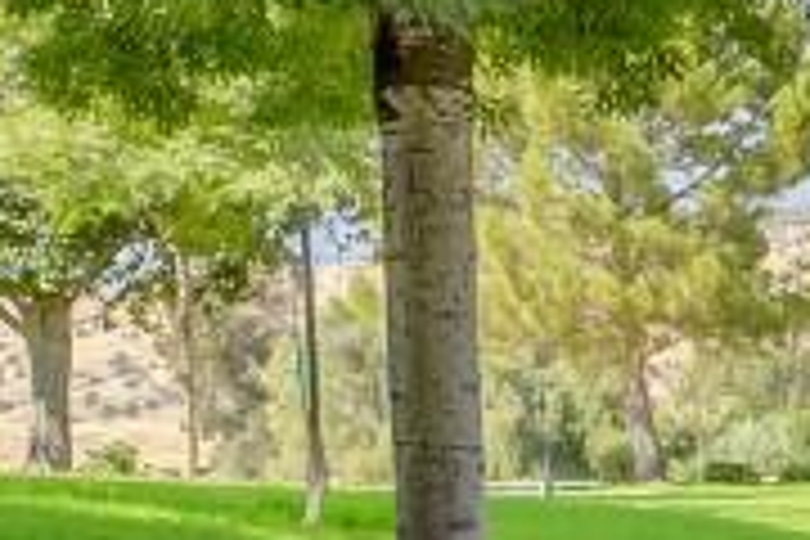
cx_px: 1616
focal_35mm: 102
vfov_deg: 13.2
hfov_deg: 15.8
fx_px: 2295
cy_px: 554
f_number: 10
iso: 80
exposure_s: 1/60
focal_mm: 16
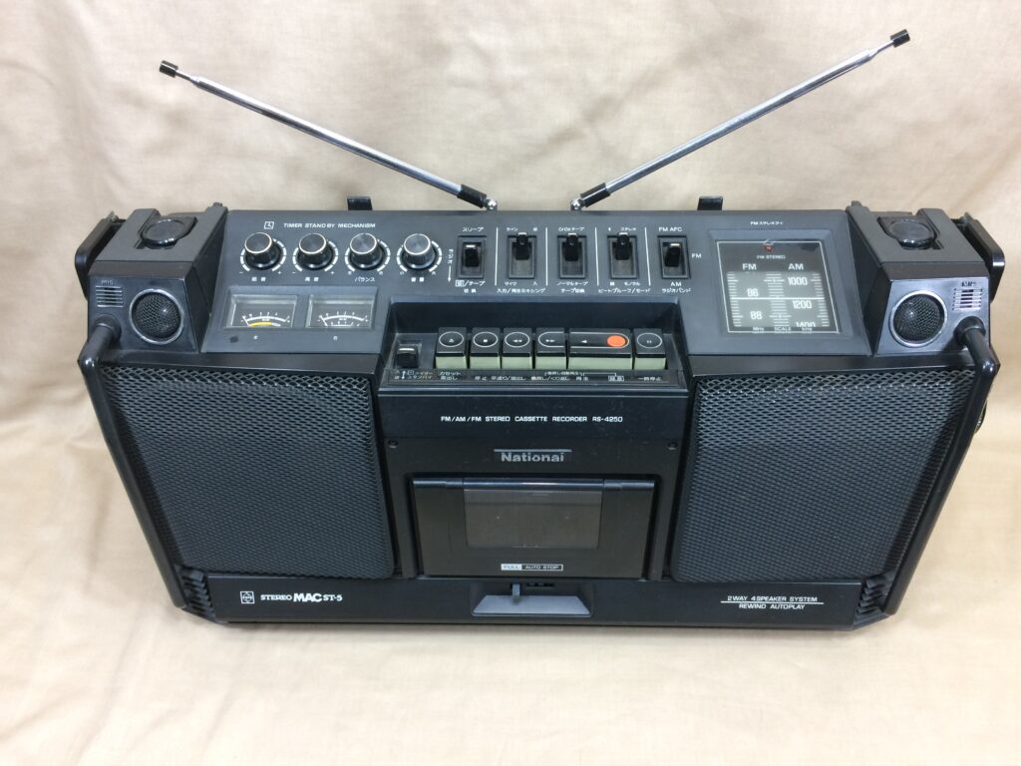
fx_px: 855
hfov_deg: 61.7
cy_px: 383
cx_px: 510
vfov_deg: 48.2
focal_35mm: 29
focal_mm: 4.15
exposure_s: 1/30
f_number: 2.2
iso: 80
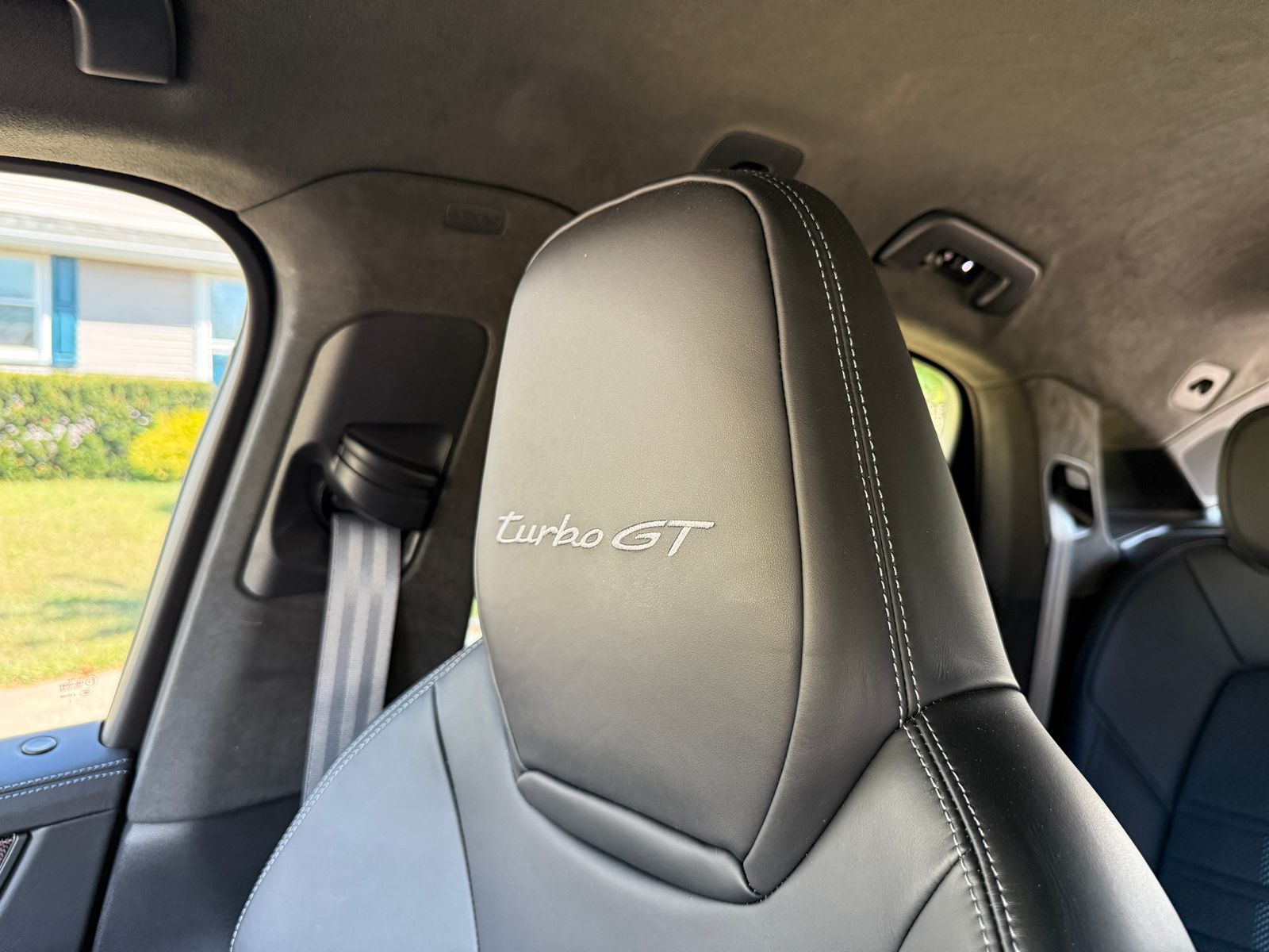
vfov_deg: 56.8
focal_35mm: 24
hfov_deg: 71.6
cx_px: 634
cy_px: 476
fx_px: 880
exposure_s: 1/60
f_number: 1.78
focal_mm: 6.76
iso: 320
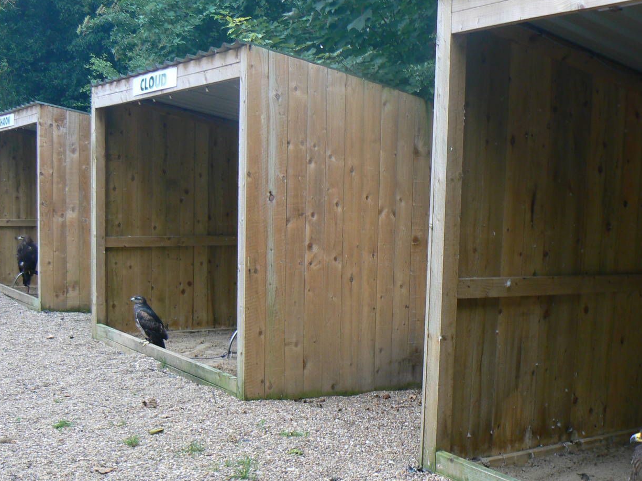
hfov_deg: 40.4
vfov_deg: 30.7
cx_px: 353
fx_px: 872
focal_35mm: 47
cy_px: 300
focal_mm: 6
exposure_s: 1/60
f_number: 4
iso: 80
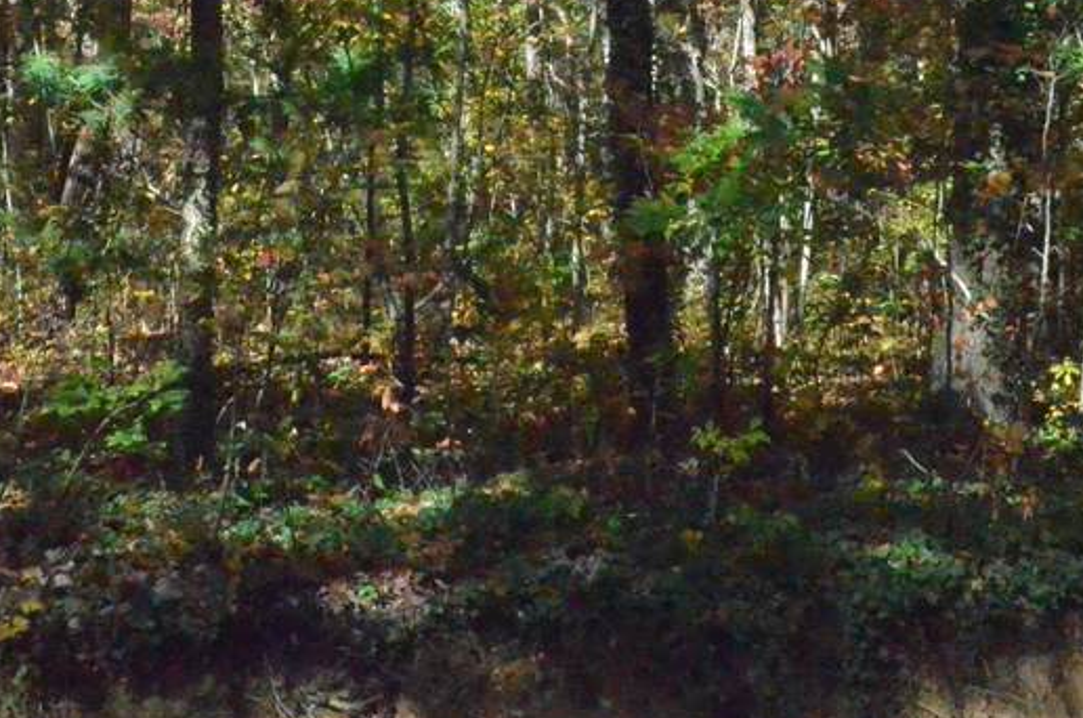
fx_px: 2012
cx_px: 552
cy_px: 21
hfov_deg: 30.1
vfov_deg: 19.7
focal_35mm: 67
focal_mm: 18
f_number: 16
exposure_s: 1/2000
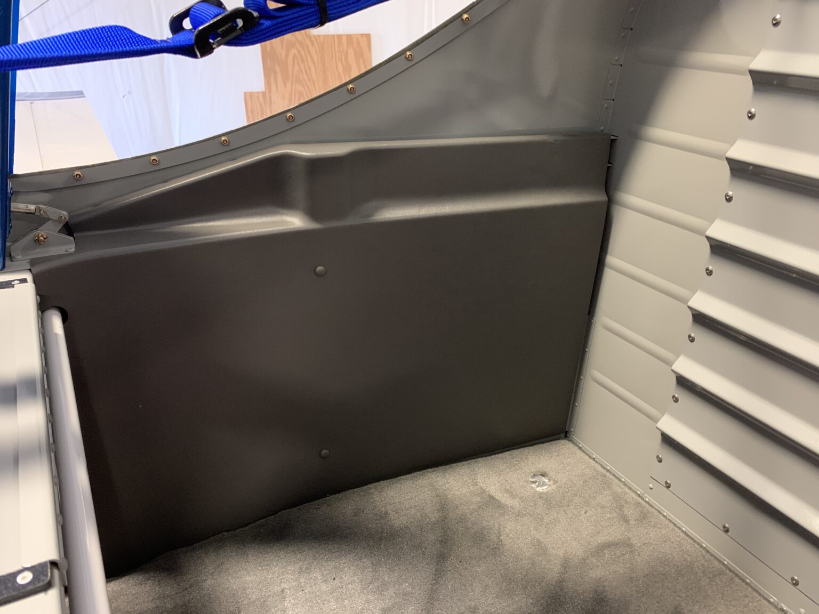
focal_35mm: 26
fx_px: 615
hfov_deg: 67.3
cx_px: 410
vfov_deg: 53.1
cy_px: 307
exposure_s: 1/31
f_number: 1.8
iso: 400
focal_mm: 4.25
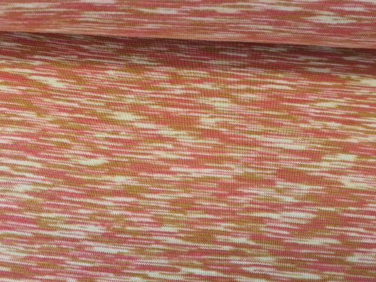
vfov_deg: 38.6
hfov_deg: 50.0
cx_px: 206
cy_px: 118
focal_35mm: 37
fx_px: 402
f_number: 1.8
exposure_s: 1/50
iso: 80
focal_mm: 5.4
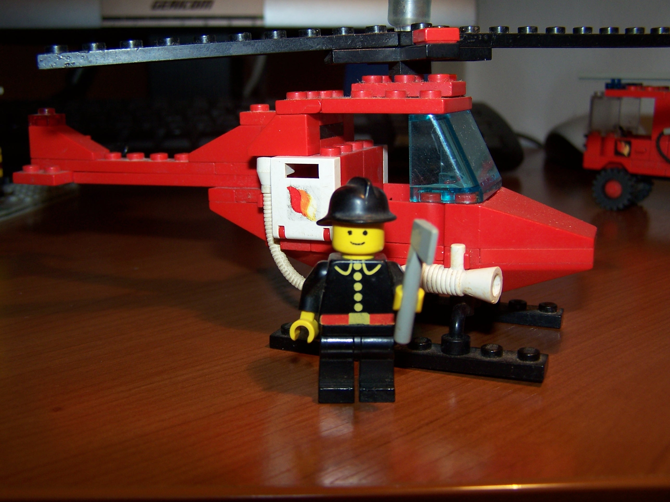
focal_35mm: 38
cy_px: 251
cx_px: 335
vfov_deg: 37.7
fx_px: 735
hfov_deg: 49.0
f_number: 2.8
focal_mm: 6.3
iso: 80
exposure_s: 1/60
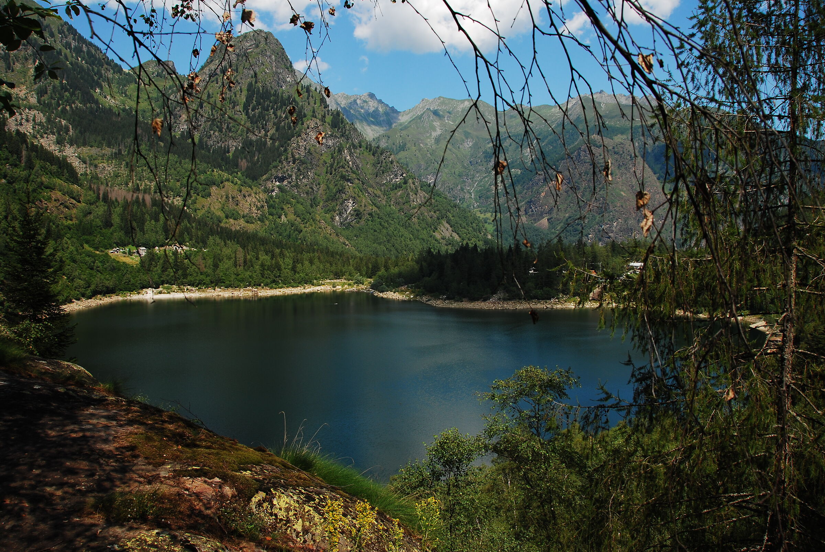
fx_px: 620
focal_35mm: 27
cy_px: 276
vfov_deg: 48.1
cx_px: 412
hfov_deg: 67.3
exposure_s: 1/160
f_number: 9
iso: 100
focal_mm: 18
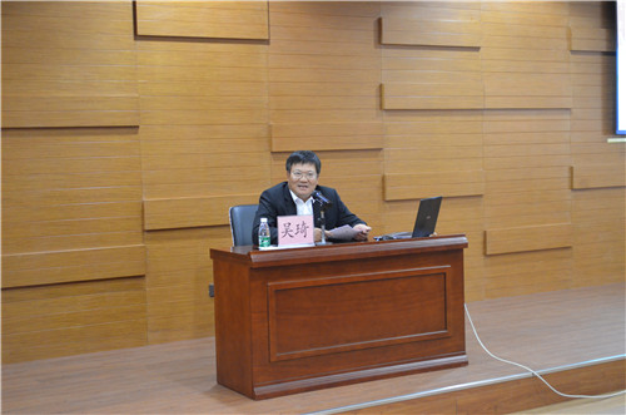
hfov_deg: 35.1
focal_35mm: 57
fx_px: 989
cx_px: 313
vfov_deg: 23.7
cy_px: 208
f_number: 5
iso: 3200
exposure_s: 1/30
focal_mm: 38
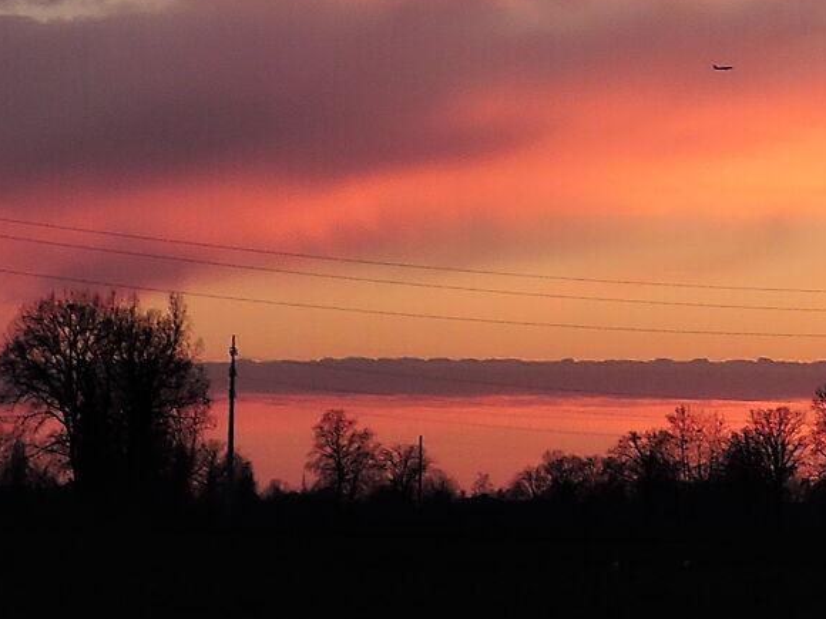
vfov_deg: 4.2
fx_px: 8399
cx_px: 1427
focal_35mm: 352
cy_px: -310
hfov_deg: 5.5
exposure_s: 1/80
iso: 80
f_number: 4.5
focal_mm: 18.2
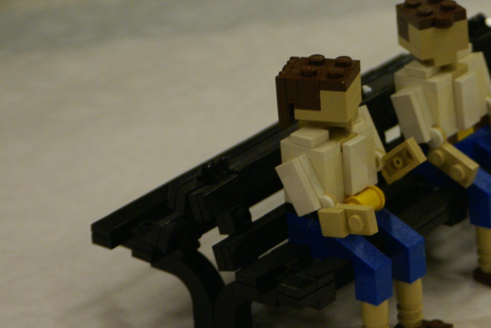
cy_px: 152
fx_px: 3507
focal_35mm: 257
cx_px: 378
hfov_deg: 8.0
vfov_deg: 5.4
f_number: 5.6
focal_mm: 85
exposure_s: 1/40
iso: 400
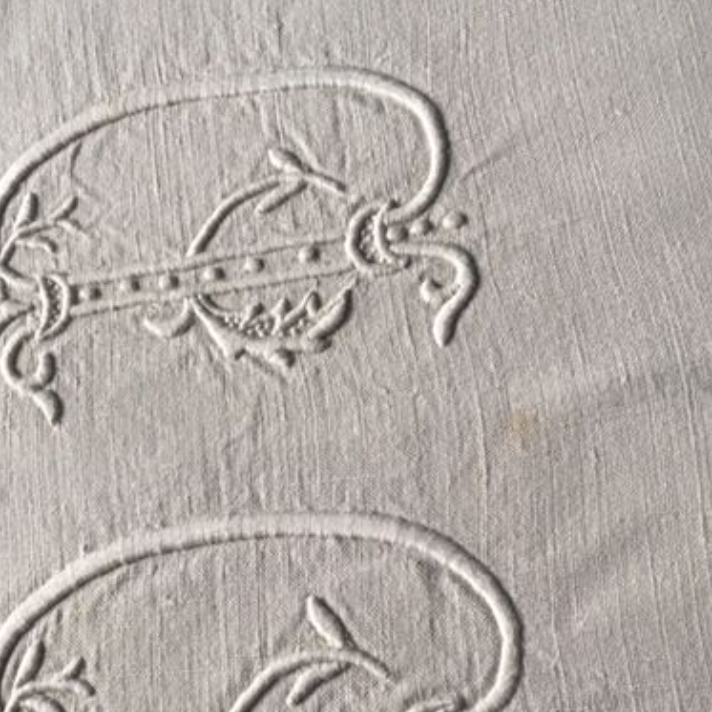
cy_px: 466
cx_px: 319
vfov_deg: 38.0
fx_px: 1024
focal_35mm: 44
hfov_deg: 38.3
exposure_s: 1/33
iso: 50
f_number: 2.2
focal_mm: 4.15
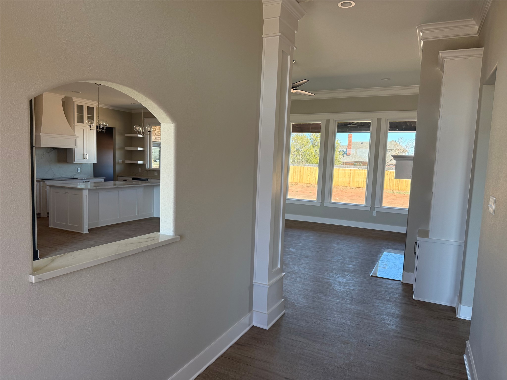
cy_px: 190
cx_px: 254
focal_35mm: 24
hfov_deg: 71.6
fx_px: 352
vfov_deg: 56.8
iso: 125
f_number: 1.78
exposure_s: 1/229
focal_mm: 6.76
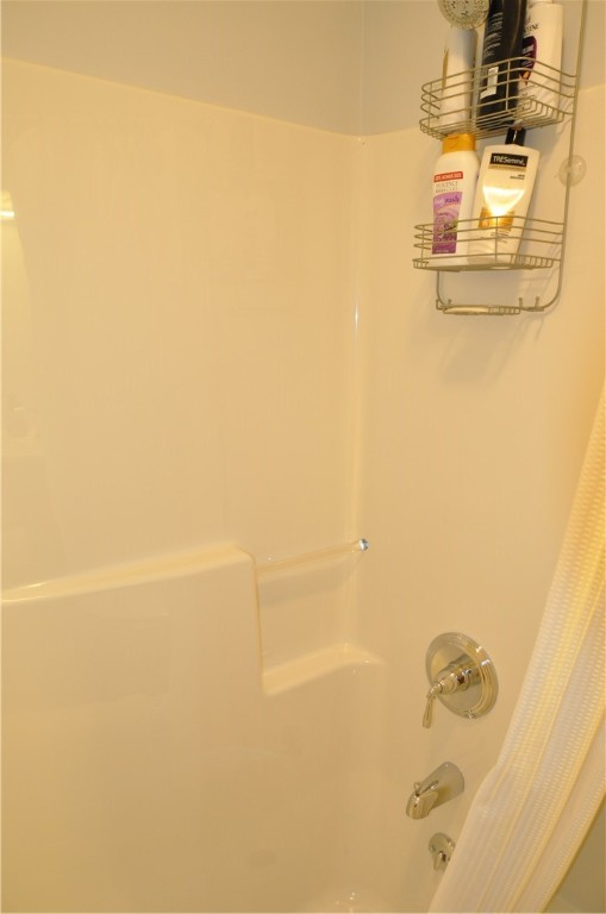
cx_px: 303
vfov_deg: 70.5
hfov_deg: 50.2
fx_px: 646
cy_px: 457
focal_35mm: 26
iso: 800
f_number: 2.8
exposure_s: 1/60
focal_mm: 17
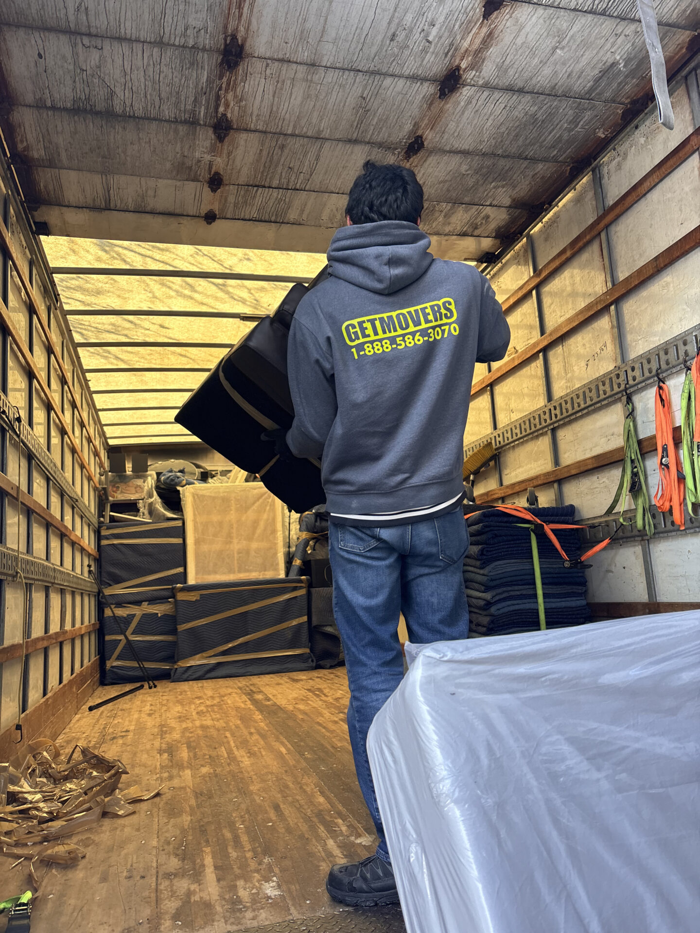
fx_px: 701
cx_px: 350
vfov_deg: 67.3
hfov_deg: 53.1
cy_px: 466
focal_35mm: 26
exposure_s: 1/121
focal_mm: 5.96
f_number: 1.6
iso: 40
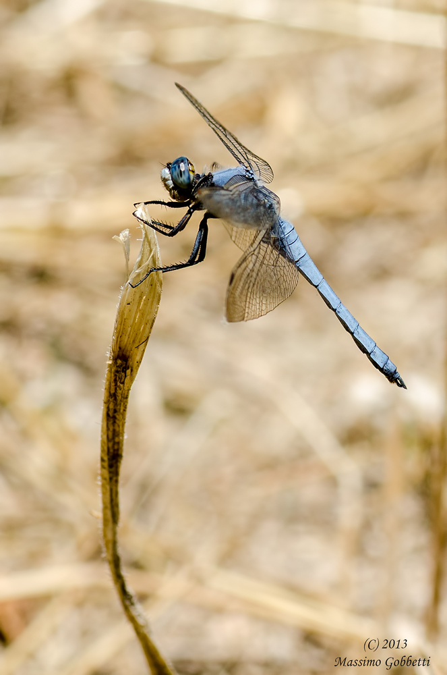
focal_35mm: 135
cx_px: 224
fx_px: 2524
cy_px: 338
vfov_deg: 15.2
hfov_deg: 10.1
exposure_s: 1/500
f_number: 10
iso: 100
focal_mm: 90
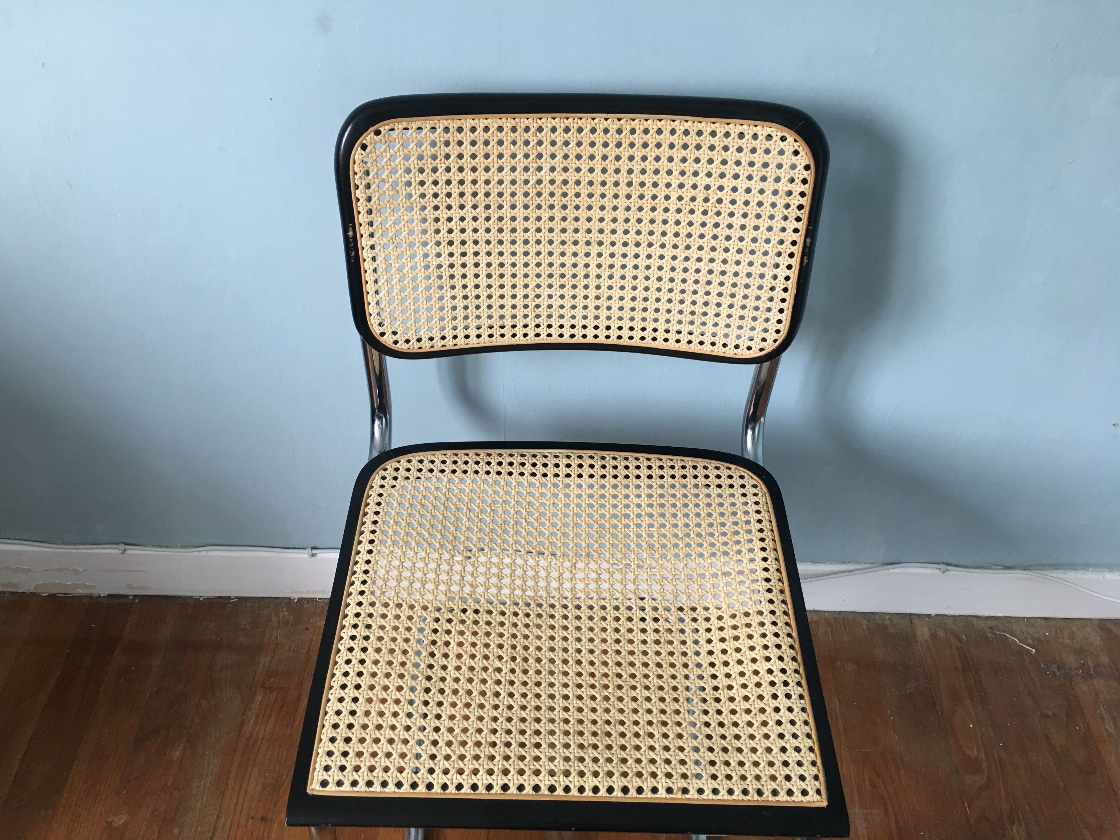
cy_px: 420
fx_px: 938
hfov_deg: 61.7
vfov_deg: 48.2
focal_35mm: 29
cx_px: 560
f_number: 2.2
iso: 50
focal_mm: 4.15
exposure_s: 1/17
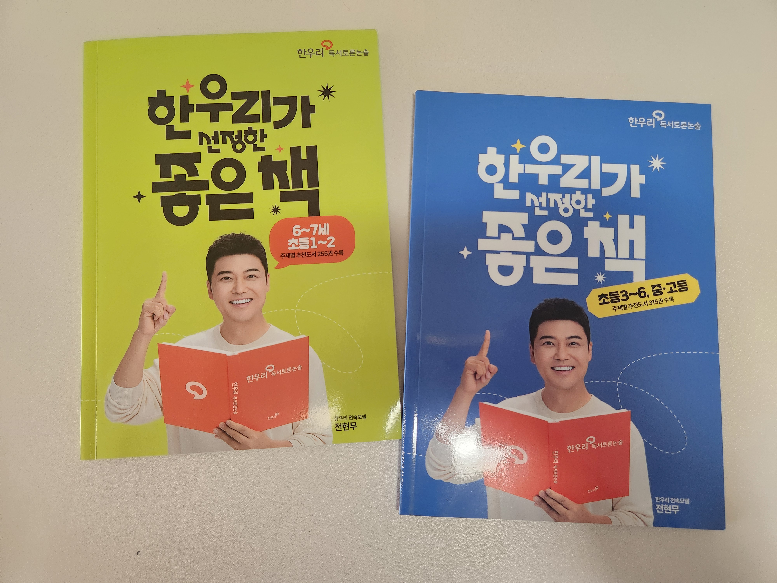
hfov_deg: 73.9
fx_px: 516
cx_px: 388
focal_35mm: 23
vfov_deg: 58.9
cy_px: 292
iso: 640
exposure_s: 1/120
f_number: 1.8
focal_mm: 5.4
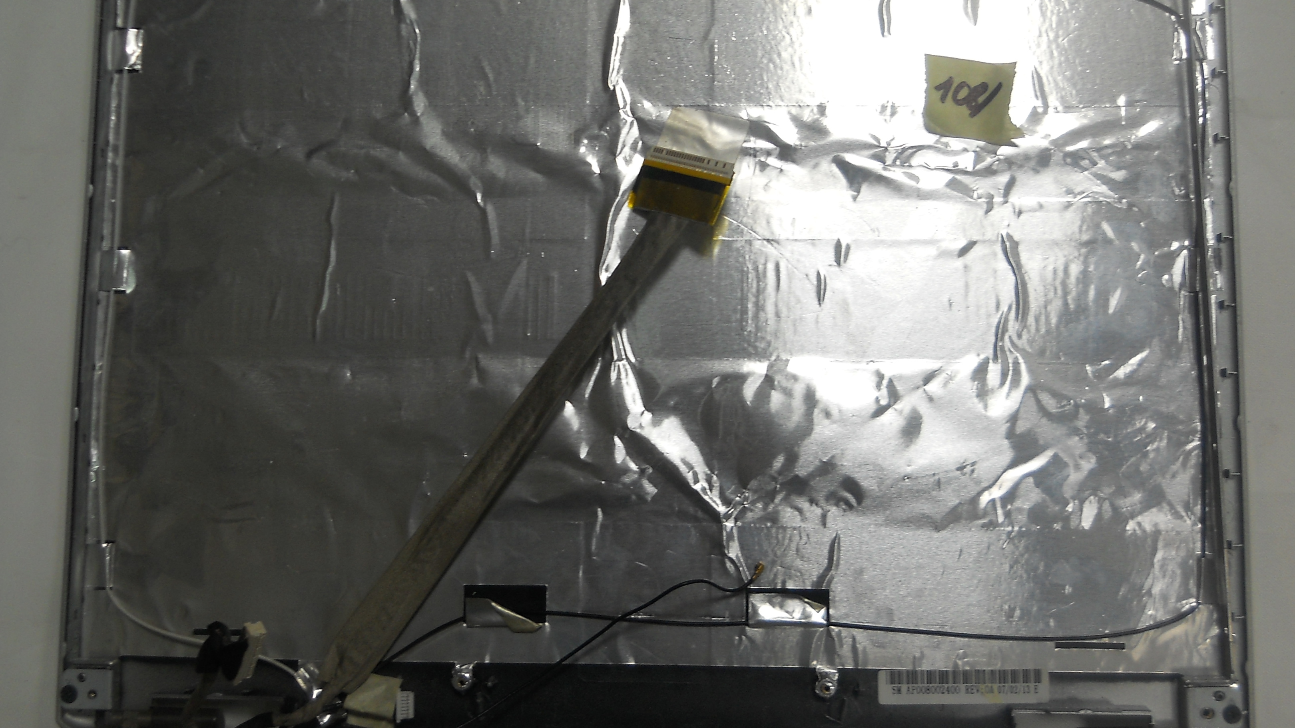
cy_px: 346
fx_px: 1545
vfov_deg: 26.5
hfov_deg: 45.5
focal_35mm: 45
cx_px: 649
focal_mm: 6.72
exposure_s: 1/30
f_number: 3.1
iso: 100
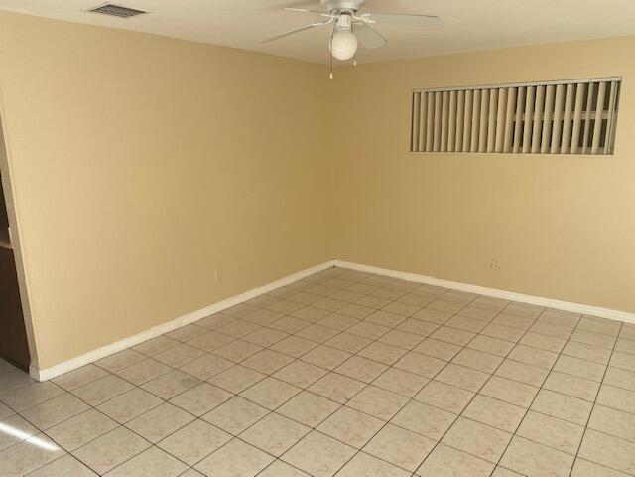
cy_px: 238
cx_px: 318
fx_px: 477
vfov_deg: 53.1
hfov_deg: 67.3
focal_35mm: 26
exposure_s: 1/122
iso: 32
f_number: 1.8
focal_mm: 4.25
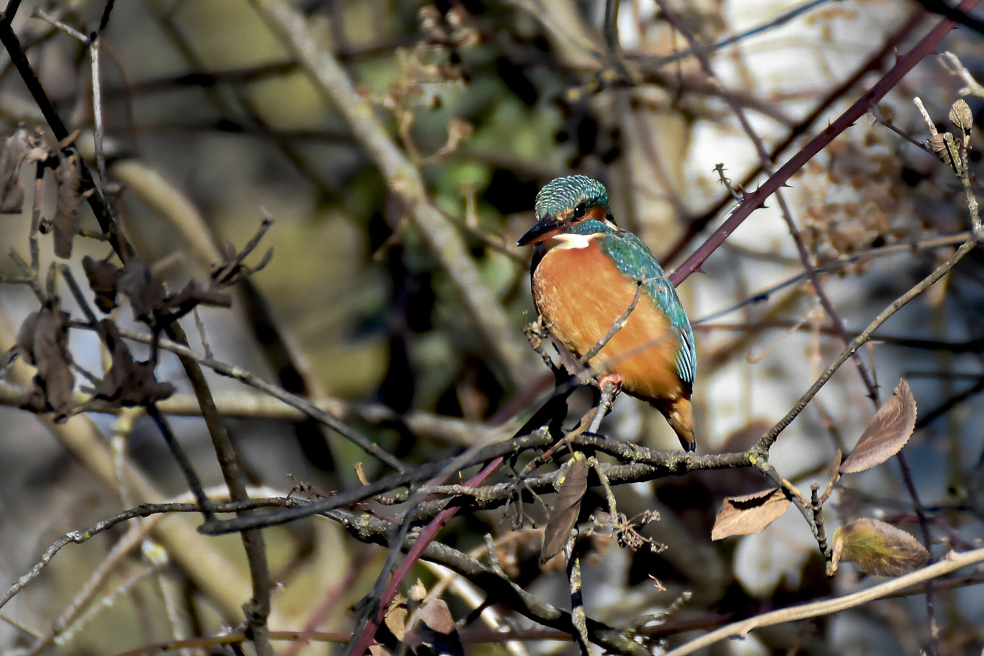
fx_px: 12299
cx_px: 492
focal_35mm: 450
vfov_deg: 3.1
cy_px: 328
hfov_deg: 4.6
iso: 1250
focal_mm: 300
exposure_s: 1/2000
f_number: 6.3
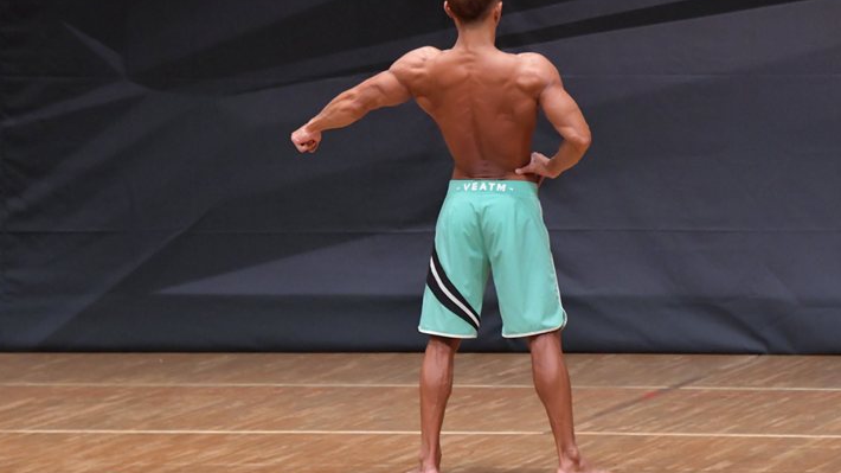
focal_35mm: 343
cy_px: 219
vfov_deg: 3.5
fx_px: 7647
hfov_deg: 6.3
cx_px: 450
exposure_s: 1/400
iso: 6400
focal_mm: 200
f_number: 5.6
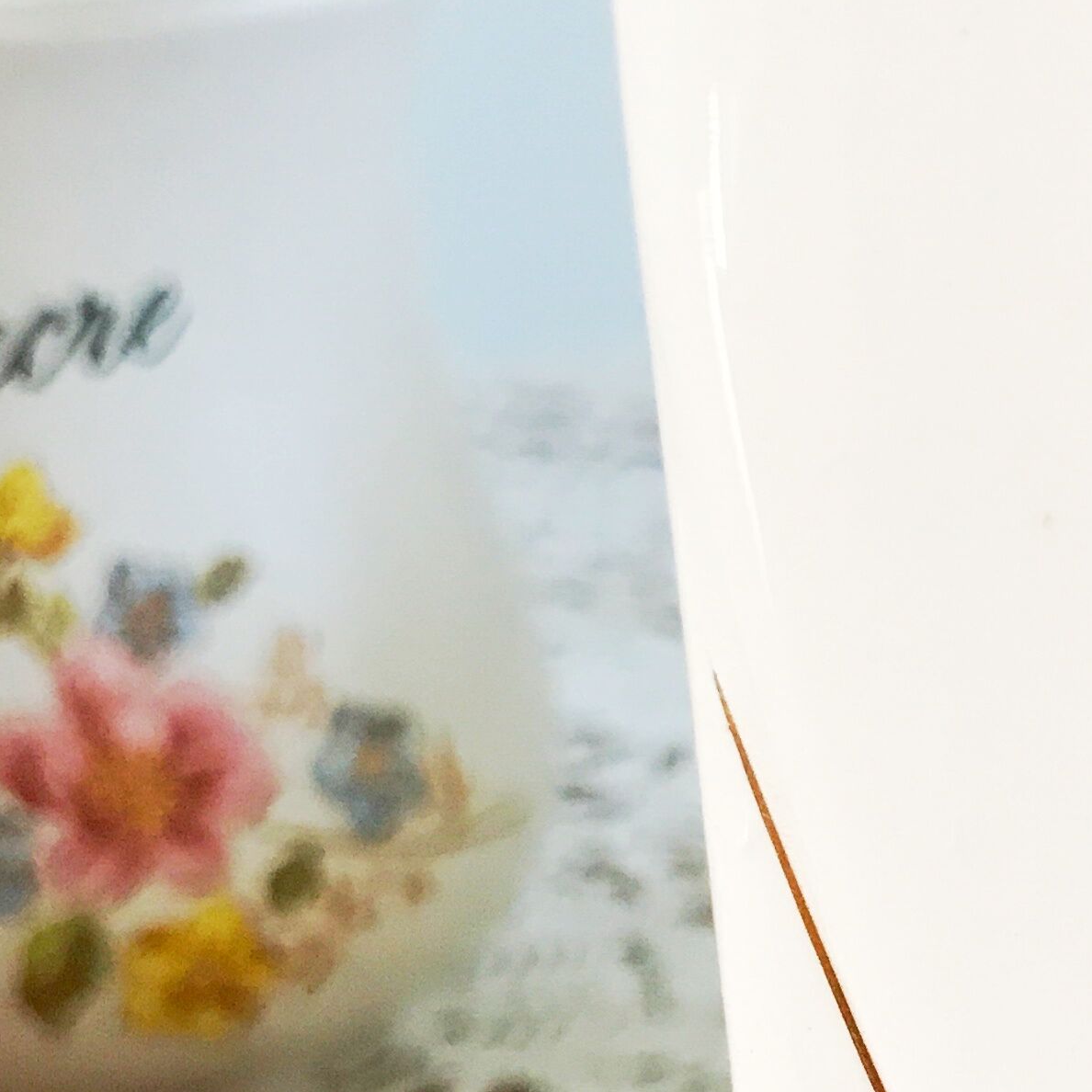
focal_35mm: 84
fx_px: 2998
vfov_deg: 19.8
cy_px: 1173
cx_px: 1227
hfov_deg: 19.7
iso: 64
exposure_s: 1/17
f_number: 1.8
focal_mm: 3.99
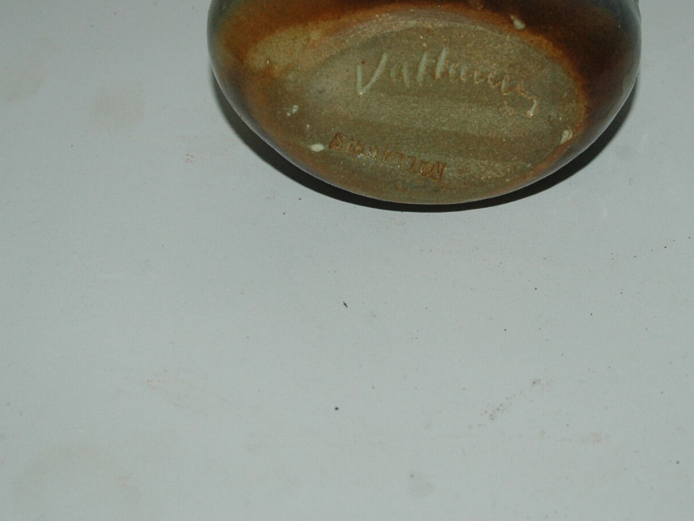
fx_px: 1504
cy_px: 99
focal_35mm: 75
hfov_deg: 25.9
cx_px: 431
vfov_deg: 19.4
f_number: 7.1
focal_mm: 28
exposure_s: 1/125
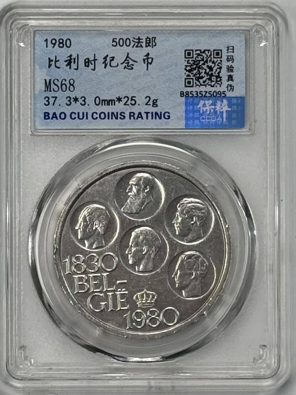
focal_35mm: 48
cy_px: 198
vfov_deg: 39.7
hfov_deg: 30.2
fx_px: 548
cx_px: 148
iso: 80
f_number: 1.78
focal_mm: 6.76
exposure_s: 1/229
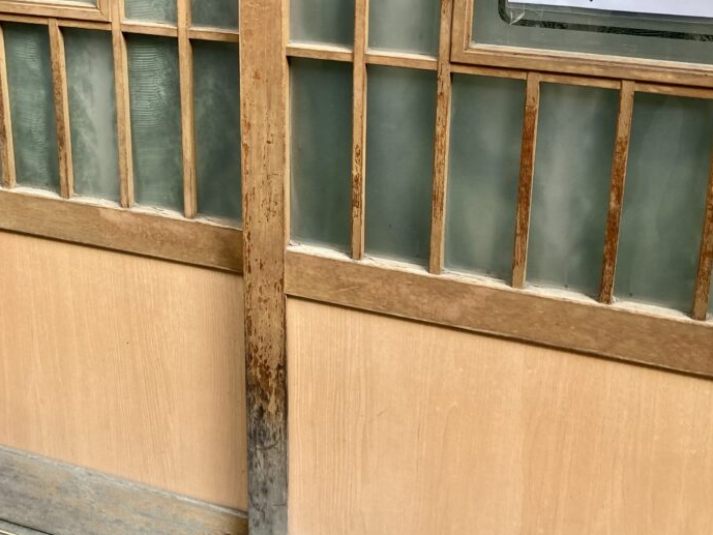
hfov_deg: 35.9
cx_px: 172
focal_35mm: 52
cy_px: 60
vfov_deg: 27.1
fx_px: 1071
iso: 32
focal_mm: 3.99
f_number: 1.8
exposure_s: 1/100
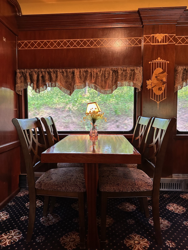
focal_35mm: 24
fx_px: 174
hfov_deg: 56.8
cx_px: 94
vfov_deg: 71.6
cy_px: 125
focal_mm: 6.86
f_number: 1.78
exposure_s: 1/40
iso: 200
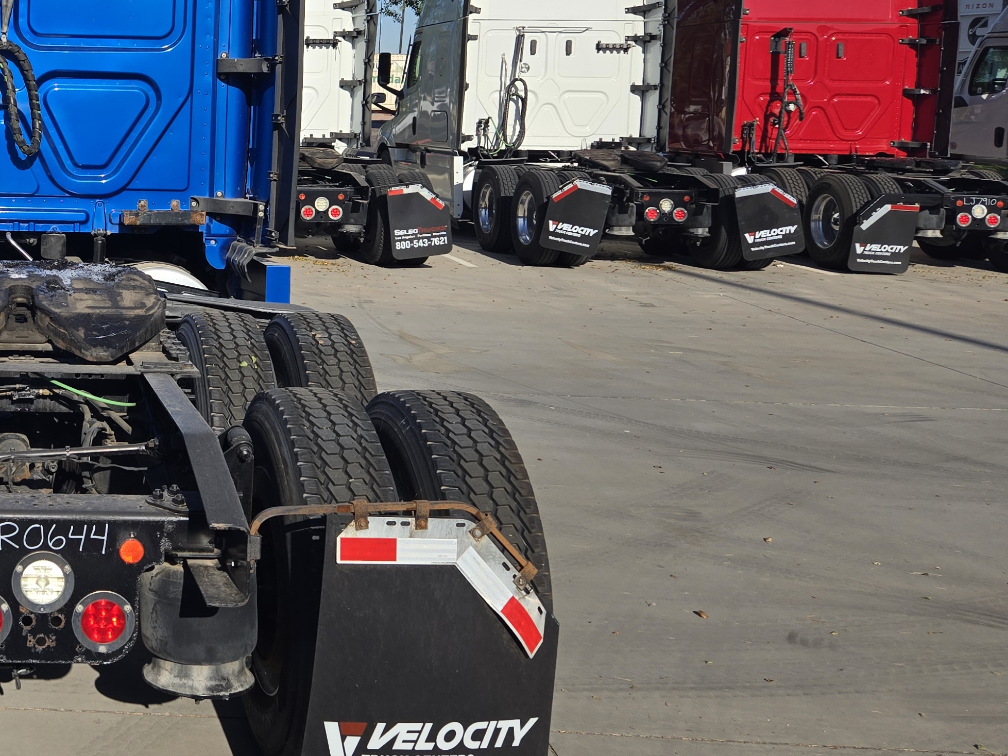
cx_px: 20
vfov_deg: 30.5
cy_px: 208
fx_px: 1369
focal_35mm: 47
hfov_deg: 36.7
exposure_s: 1/2456
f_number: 1.8
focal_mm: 5.4
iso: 25
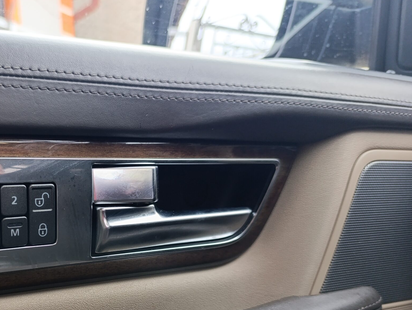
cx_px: 91
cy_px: 240
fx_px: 453
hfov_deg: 46.7
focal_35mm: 38
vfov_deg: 36.7
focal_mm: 6.14
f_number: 1.6
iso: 160
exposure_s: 1/100
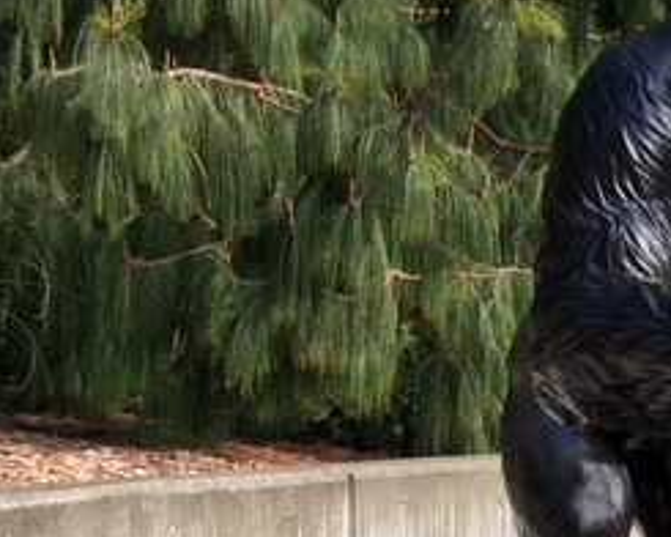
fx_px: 1470
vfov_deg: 20.6
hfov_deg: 23.7
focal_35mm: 74
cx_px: 781
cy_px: 373
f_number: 2.2
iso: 25
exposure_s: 1/527
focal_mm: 4.15
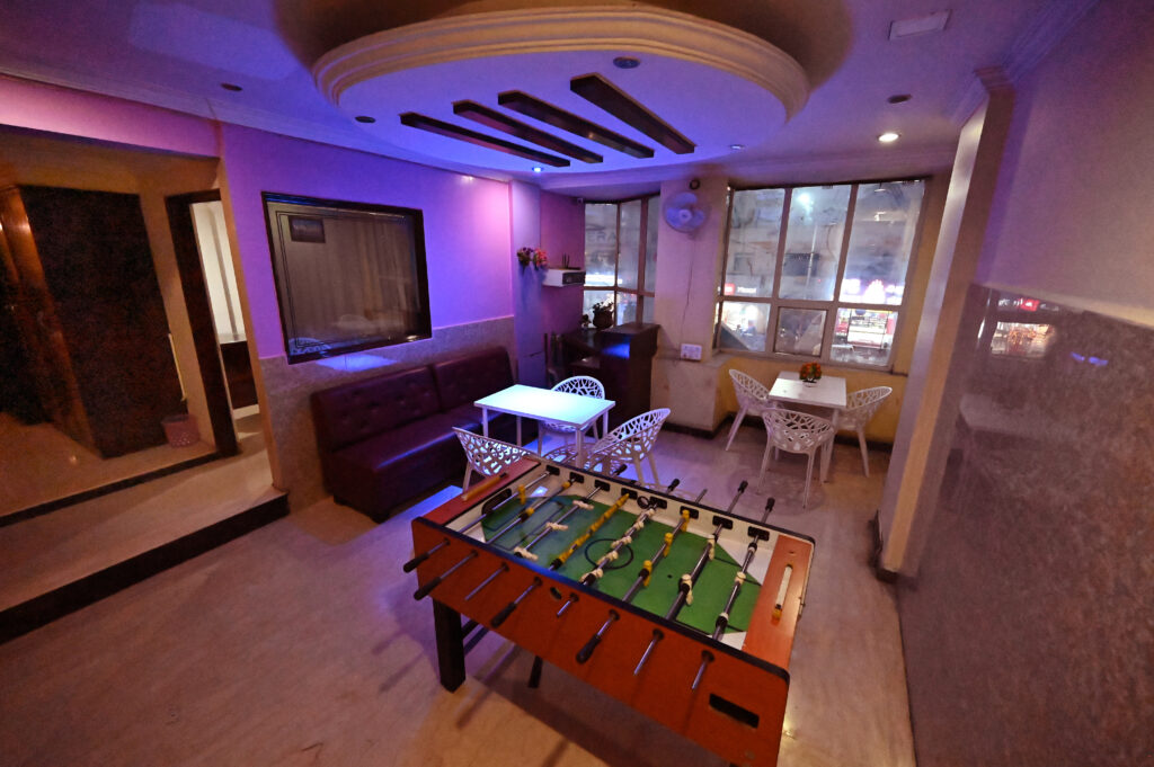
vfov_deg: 81.1
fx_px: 448
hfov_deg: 104.3
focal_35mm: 14
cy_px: 384
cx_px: 577
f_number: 4
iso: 32000
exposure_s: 1/200
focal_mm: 14
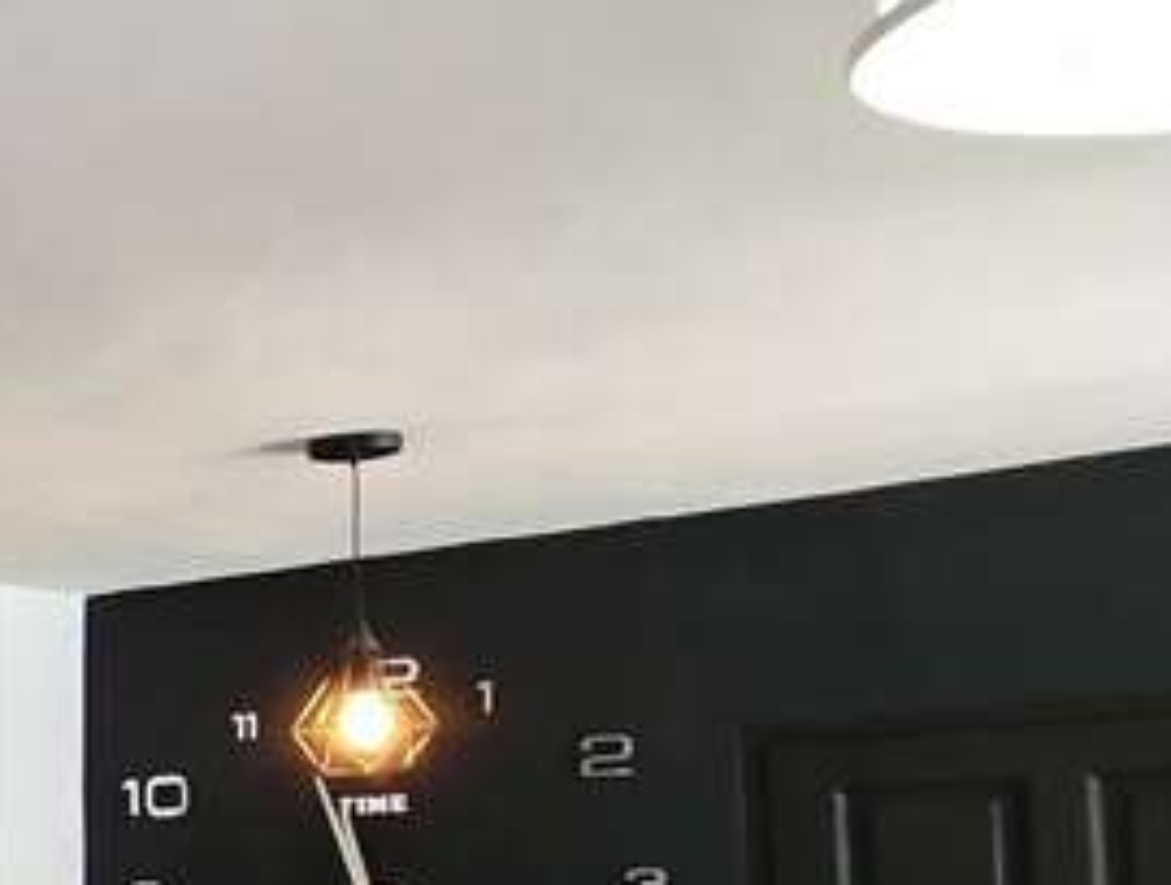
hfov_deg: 15.8
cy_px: 933
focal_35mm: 66
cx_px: -1555
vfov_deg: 21.4
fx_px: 2239
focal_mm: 2.16
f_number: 2.2
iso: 320
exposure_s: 1/54.7
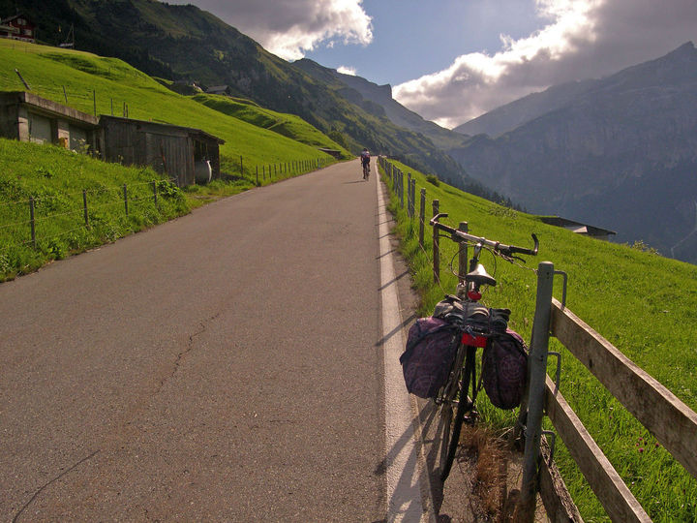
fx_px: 765
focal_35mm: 38
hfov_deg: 49.0
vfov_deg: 37.7
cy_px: 262
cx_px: 348
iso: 100
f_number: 7.6
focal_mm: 8
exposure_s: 1/502
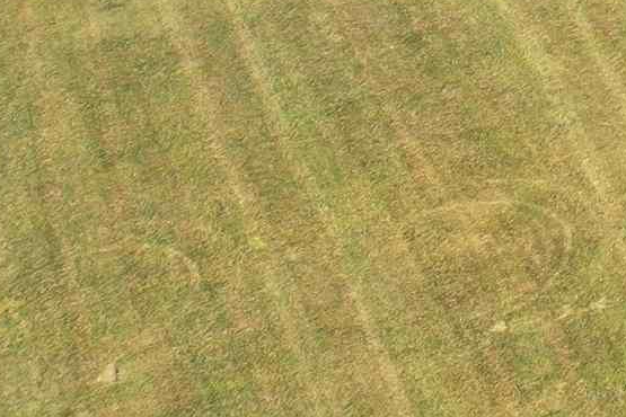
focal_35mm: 155
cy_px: -646
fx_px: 2695
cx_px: 1723
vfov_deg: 8.1
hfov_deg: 10.4
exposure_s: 1/40
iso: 100
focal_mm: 10.26
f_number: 3.2
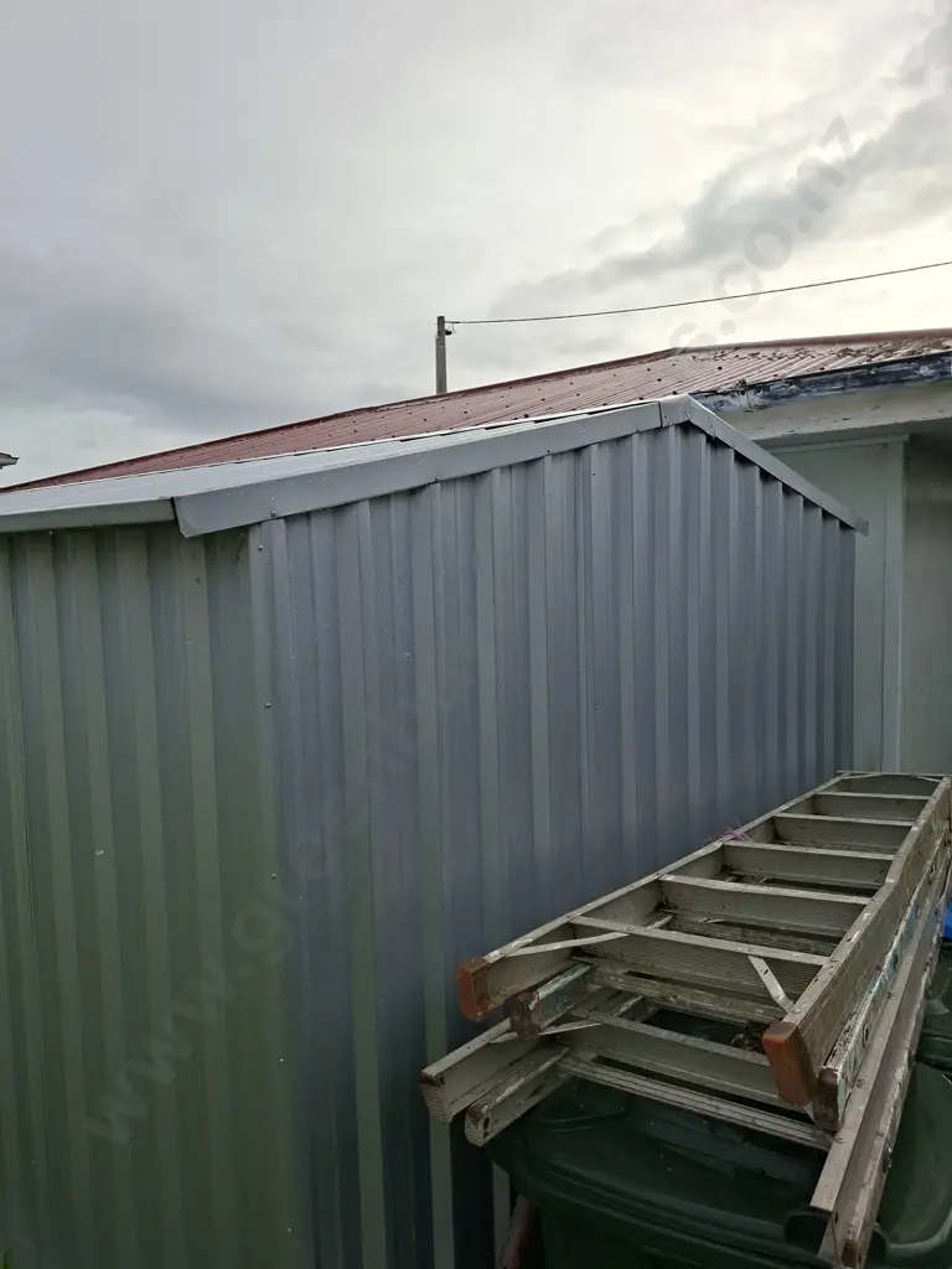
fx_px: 843
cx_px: 476
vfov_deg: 73.9
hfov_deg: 58.9
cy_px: 634
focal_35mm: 23
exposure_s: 1/3731
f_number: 1.8
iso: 50
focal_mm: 5.54
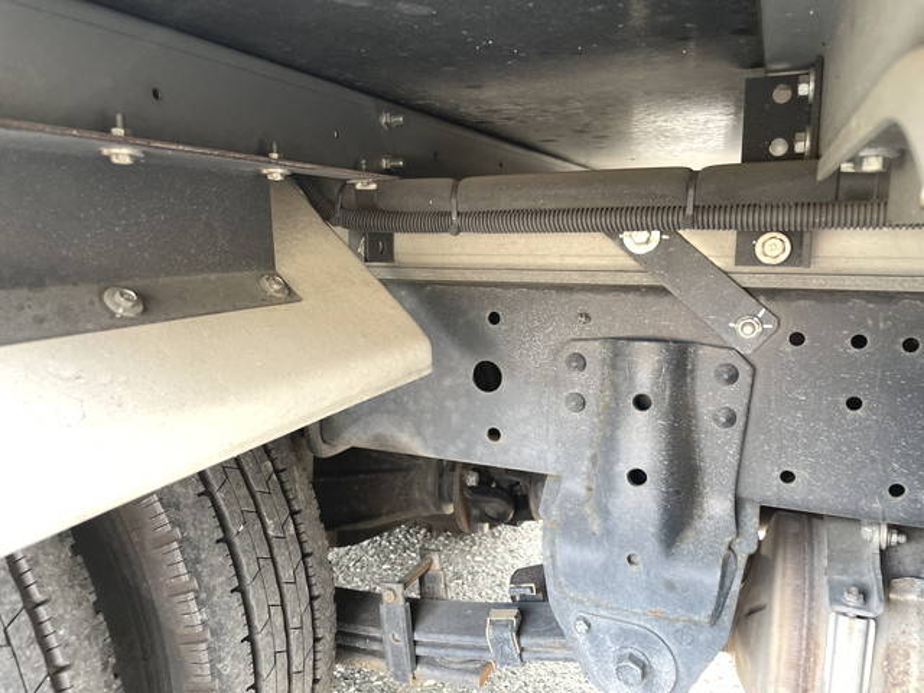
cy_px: 346
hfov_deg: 67.3
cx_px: 462
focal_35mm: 26
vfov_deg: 53.1
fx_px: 694
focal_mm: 4.2
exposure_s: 1/102
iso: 125
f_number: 1.6
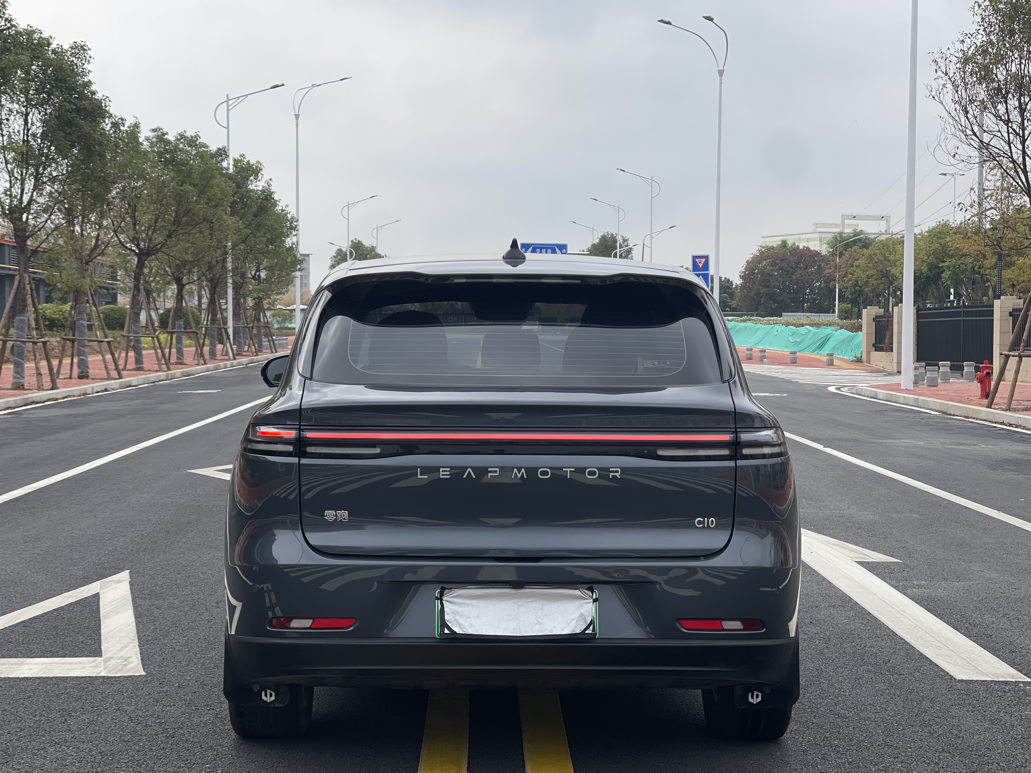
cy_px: 386
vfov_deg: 22.9
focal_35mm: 64
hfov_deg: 30.3
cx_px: 516
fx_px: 1906
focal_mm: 7.5
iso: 32
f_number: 2.2
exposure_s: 1/911
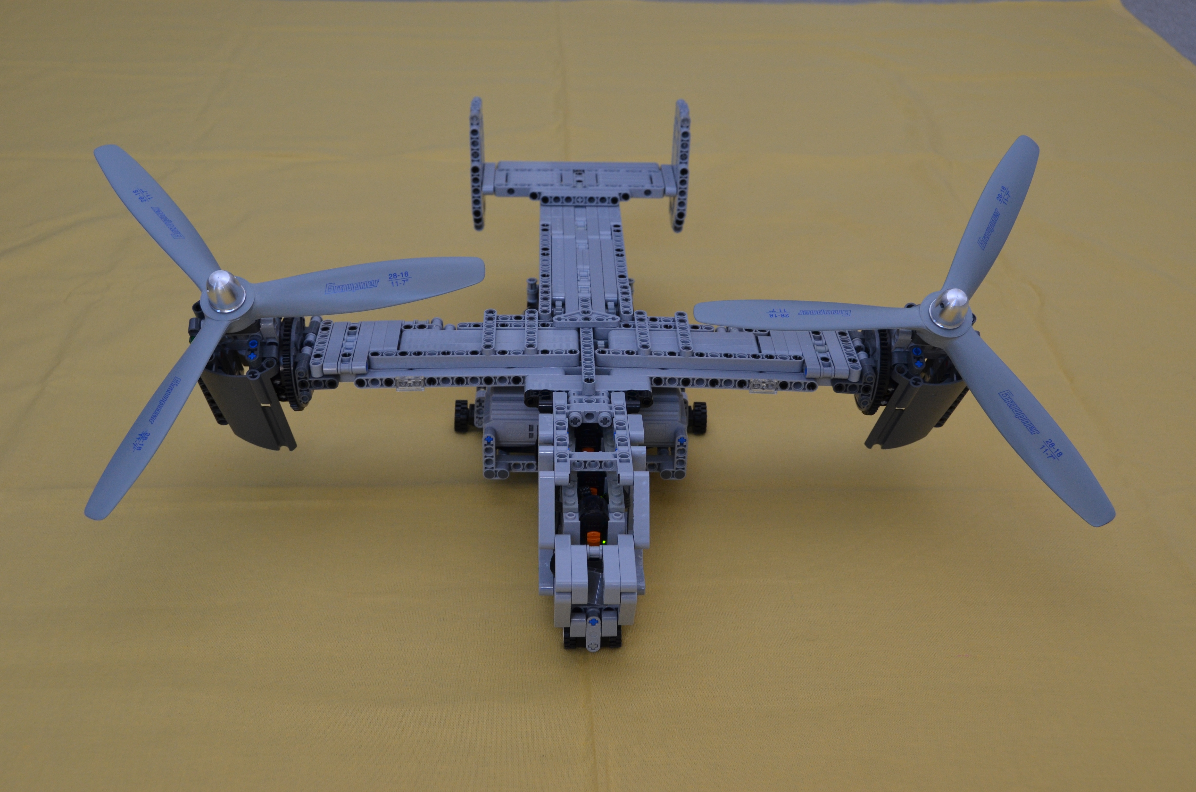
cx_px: 598
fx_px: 1442
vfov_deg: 30.7
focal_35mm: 44
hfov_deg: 45.0
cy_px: 396
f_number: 6.3
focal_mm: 29
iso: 400
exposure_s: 1/60
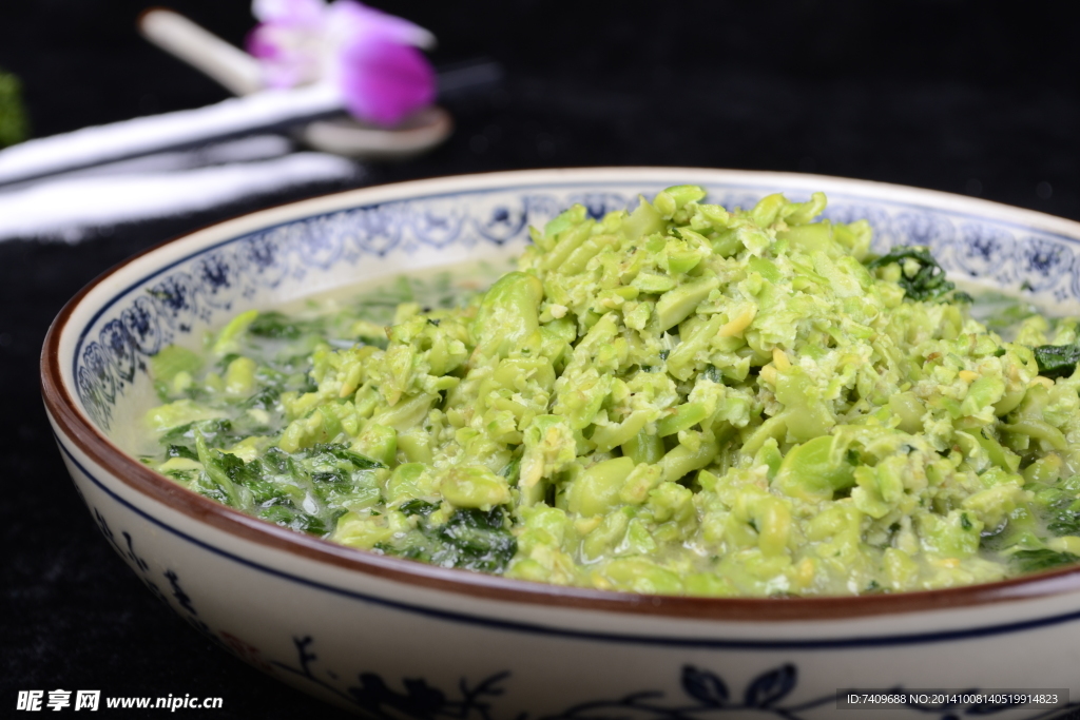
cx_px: 540
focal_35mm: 78
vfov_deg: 17.5
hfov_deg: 26.0
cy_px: 360
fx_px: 2340
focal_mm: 52
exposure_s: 1/160
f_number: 8
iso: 100
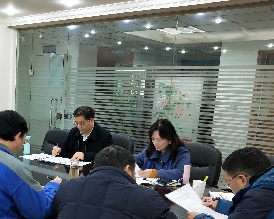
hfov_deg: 43.9
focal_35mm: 39
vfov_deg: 37.5
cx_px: 44
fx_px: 316
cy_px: 158
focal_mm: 3.99
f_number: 1.7
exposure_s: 1/33
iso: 188
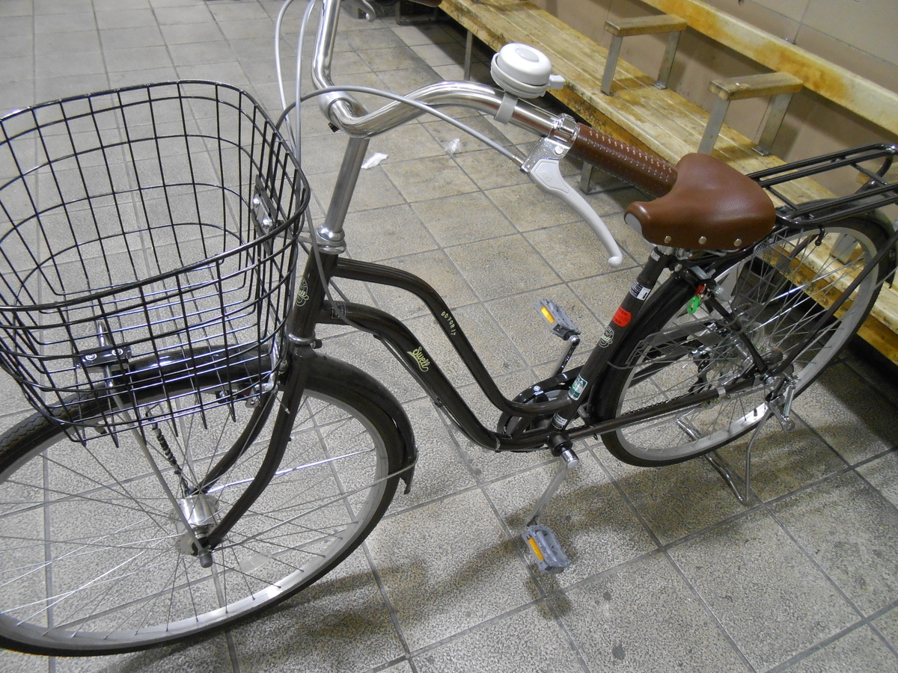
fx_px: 674
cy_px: 336
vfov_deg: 53.1
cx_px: 449
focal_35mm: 26
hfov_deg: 67.3
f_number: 3.5
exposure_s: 1/30
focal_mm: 4.6
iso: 400
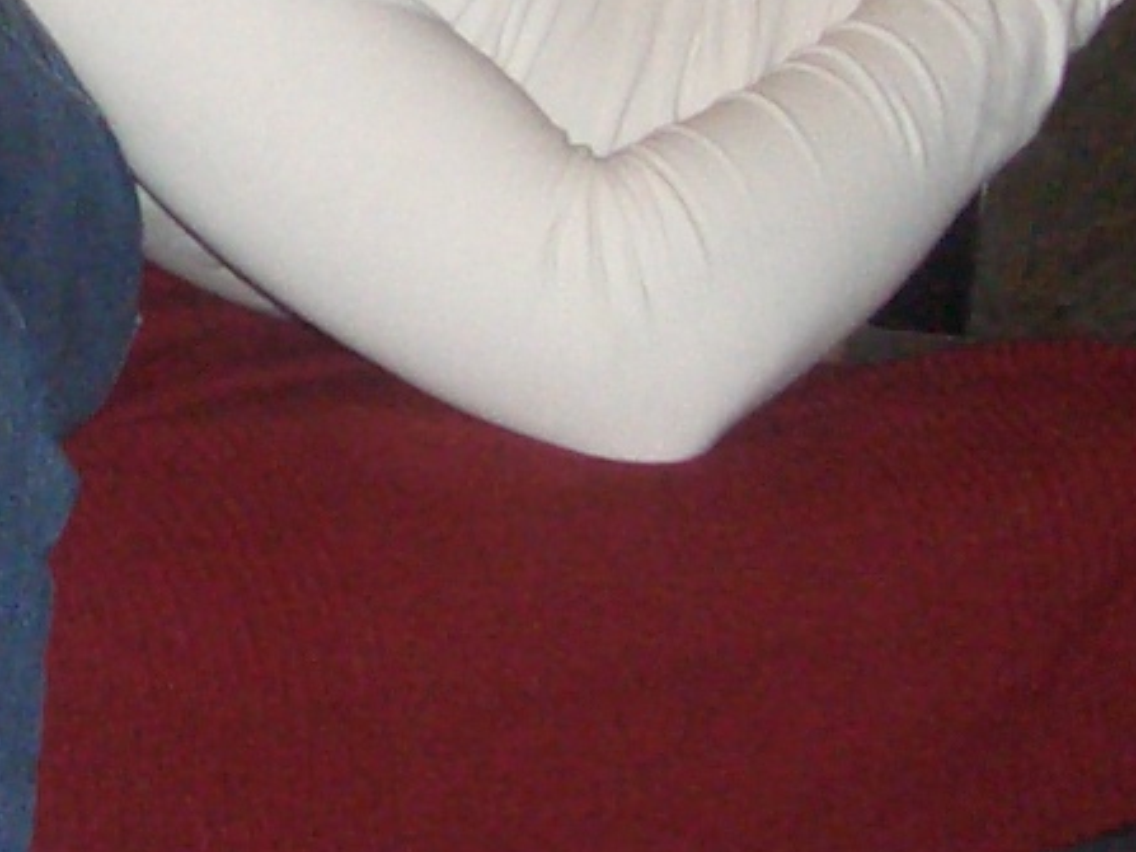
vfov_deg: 8.8
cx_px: -272
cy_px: -267
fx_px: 5413
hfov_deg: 11.7
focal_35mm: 165
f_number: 4
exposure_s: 1/40
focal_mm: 4.8
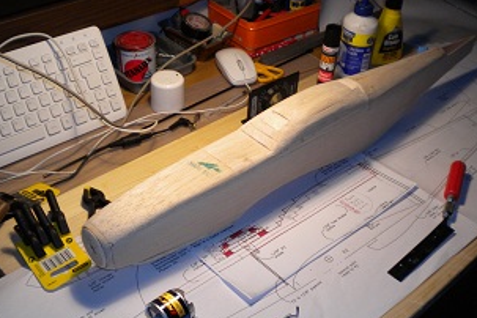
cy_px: 183
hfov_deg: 41.1
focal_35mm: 48
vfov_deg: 28.0
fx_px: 636
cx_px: 230
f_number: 3.1
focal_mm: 6.3
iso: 139
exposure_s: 1/57.8
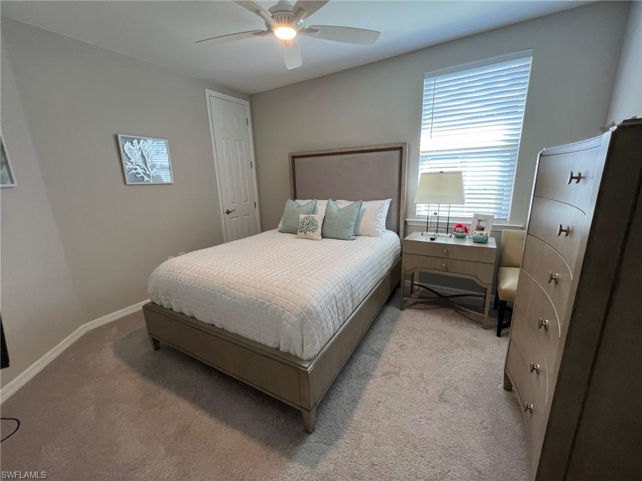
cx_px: 321
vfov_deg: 89.9
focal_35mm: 13
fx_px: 241
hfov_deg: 106.2
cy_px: 240
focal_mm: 1.57
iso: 125
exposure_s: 1/120
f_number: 1.8
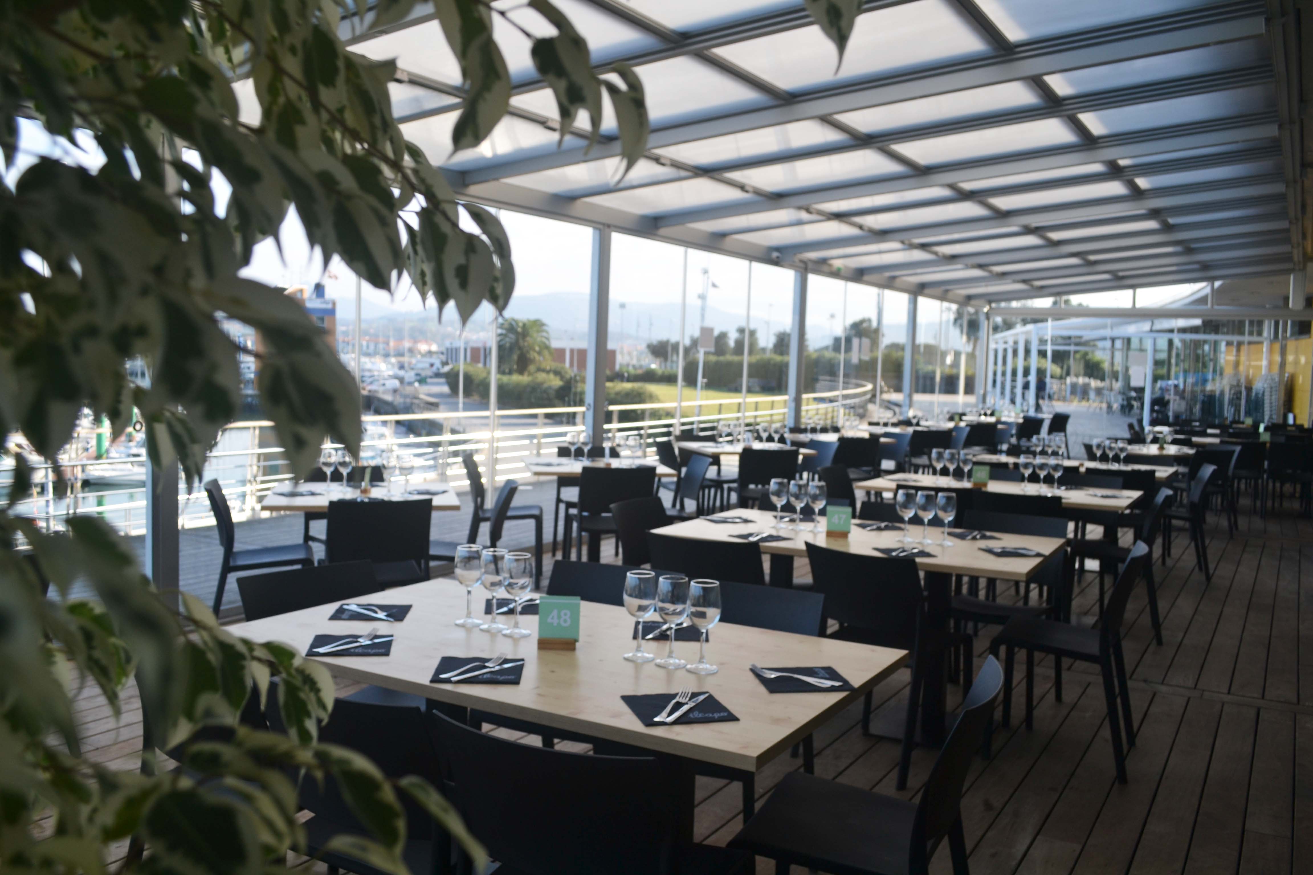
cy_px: 438
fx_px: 1094
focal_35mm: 30
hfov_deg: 61.9
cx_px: 656
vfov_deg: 43.6
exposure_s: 1/160
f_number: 6.3
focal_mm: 20
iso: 100
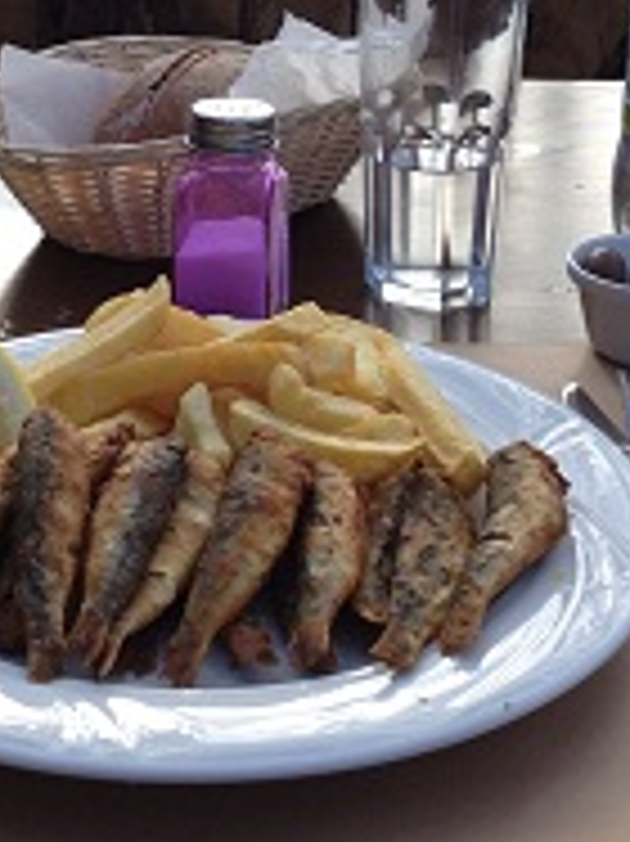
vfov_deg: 25.5
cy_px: 144
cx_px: 248
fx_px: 1822
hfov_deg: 19.6
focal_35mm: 75
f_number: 2.4
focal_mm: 4.28
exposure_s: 1/606
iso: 50
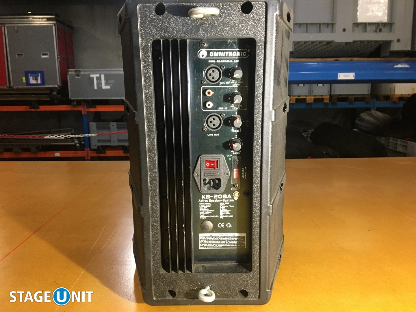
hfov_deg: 61.7
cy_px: 156
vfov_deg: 48.2
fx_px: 349
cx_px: 208
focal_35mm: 29
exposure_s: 1/33
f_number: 2.2
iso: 160
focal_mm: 4.15
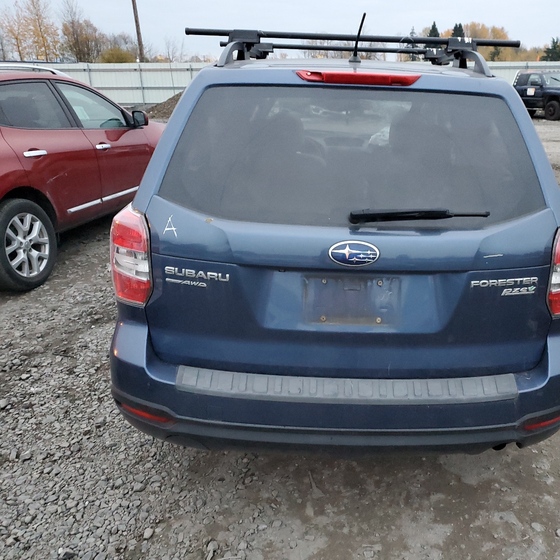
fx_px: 567
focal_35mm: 31
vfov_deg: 52.5
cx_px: 342
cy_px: 280
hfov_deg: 52.1
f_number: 1.5
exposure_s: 1/40
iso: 305
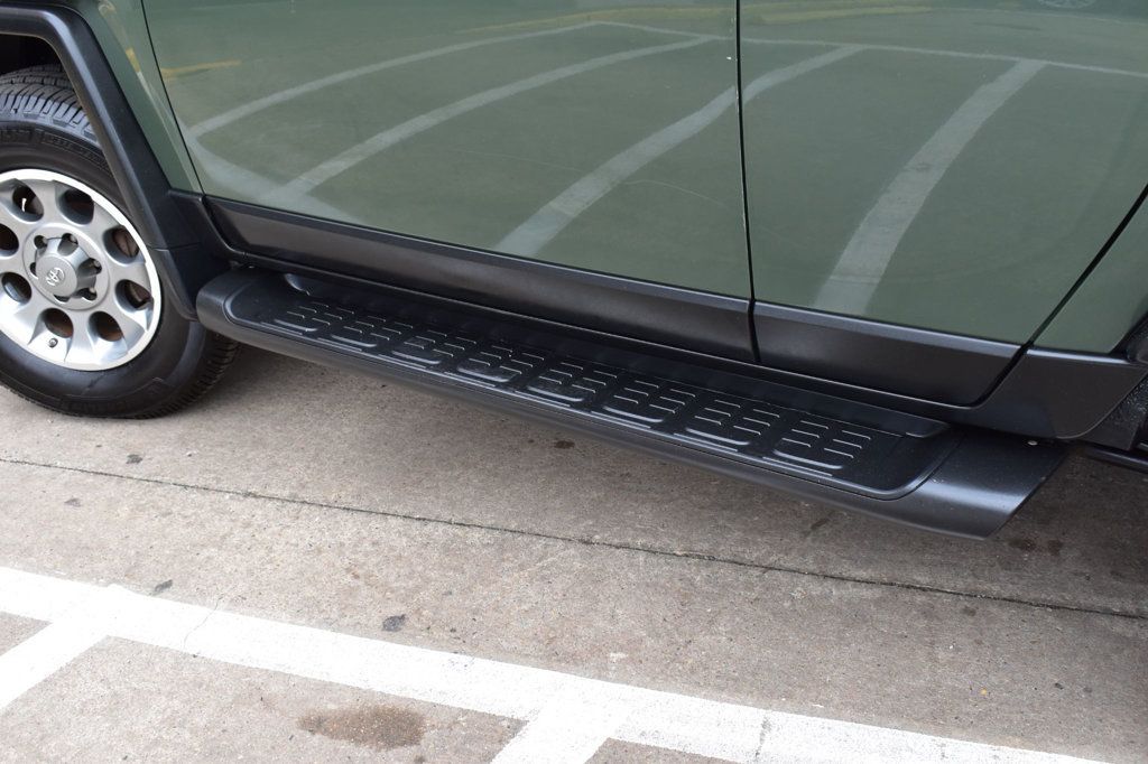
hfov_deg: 49.6
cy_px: 382
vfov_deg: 34.2
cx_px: 574
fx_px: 1243
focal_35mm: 39
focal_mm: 26
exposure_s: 1/125
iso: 400
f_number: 9
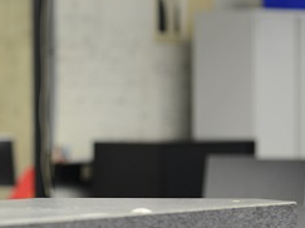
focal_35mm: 269
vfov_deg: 5.5
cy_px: 136
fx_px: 2369
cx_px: -156
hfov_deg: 7.2
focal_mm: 85
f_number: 4
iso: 800
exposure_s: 1/60
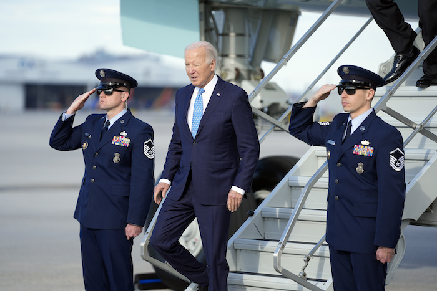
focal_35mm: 200
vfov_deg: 6.9
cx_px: 218
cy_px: 146
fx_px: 2428
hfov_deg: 10.3
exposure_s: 1/2000
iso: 250
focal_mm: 200
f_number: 2.8
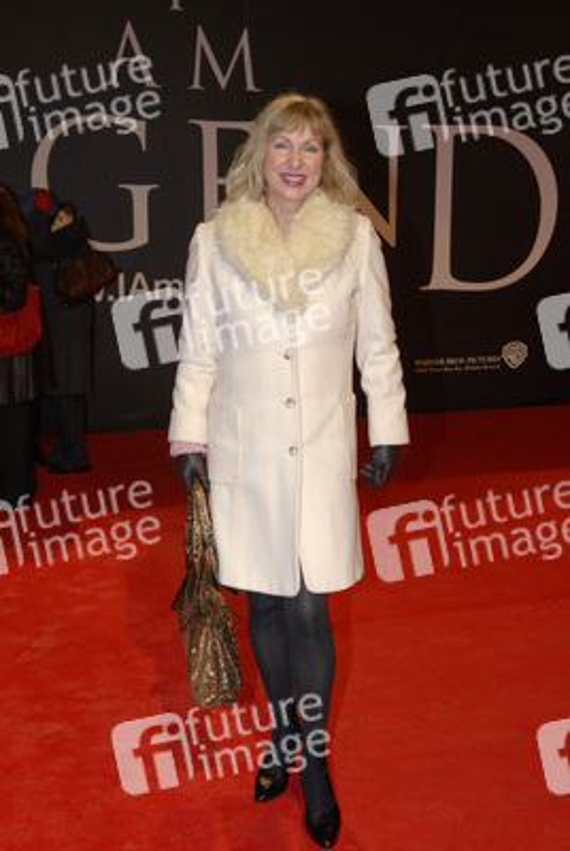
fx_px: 1136
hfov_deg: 28.2
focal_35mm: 48
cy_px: 426
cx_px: 285
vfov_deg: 41.1
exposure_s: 1/125
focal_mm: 32
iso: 500
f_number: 7.1
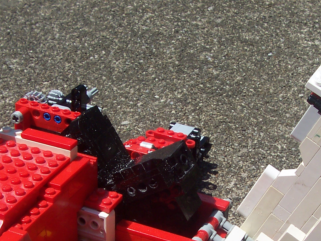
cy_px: 209
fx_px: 807
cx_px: 213
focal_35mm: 87
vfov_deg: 16.8
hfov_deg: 22.4
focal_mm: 7
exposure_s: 1/500
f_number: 5.6
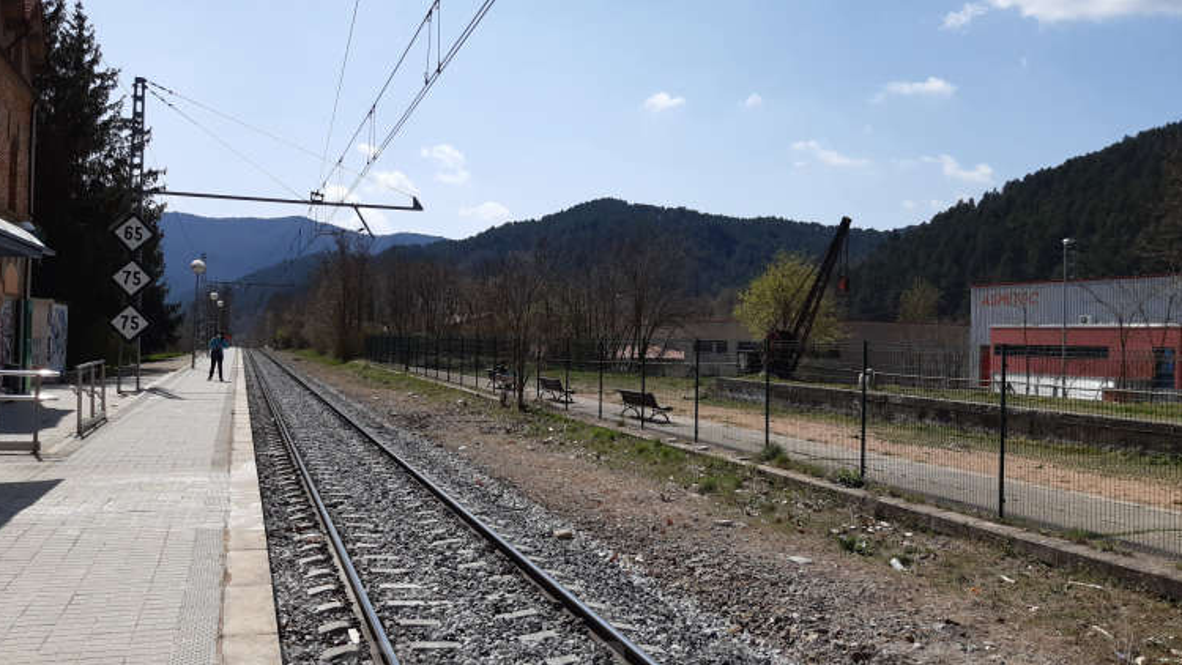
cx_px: 585
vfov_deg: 40.2
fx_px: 909
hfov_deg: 66.1
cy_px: 351
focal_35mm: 29
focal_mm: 3.92
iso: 40
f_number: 1.7
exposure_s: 1/2941
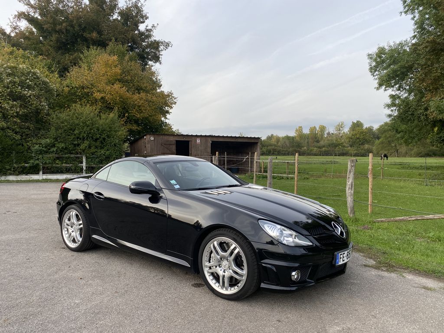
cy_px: 166
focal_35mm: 26
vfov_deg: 53.1
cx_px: 222
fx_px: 333
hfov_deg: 67.3
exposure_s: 1/637
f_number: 1.8
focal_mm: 4.25
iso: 32
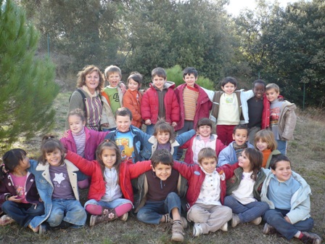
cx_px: 162
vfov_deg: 40.7
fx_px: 329
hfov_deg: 52.6
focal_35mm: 35
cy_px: 122
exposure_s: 1/160
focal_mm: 5.8
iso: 100
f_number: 2.8
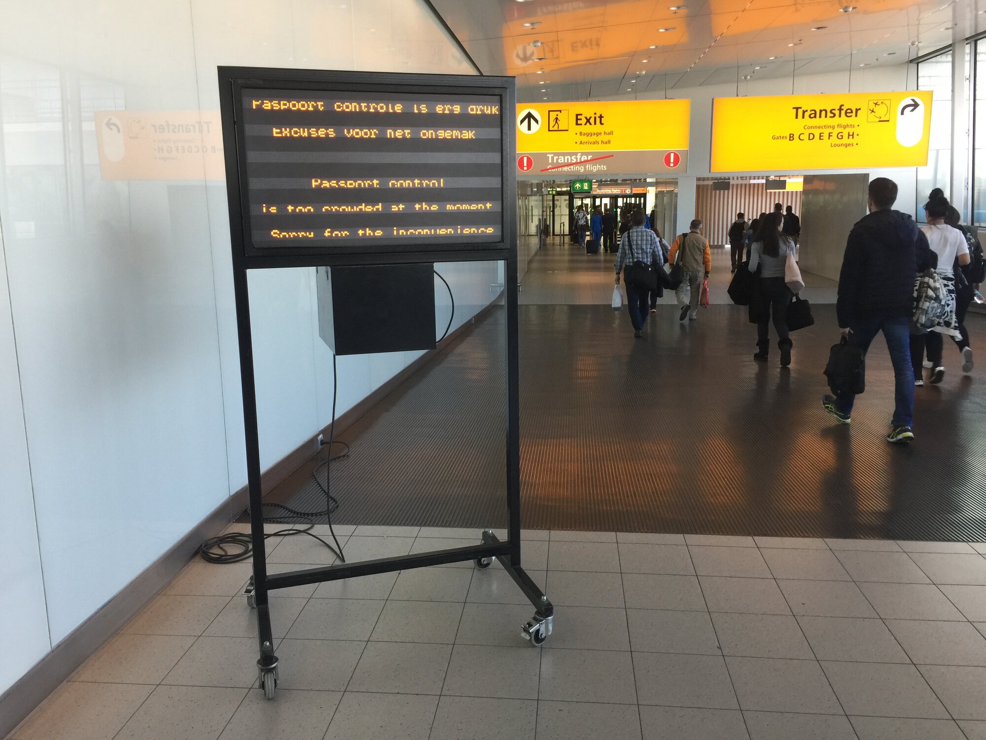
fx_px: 826
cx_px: 493
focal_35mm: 29
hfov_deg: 61.7
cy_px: 370
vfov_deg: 48.2
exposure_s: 1/33
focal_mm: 4.15
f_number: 2.2
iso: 32
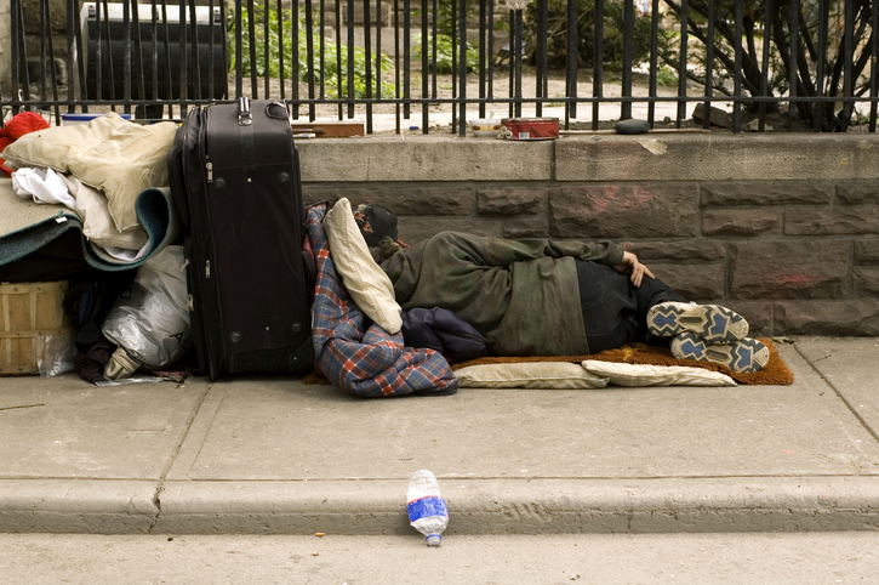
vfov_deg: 18.1
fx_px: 1830
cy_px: 292
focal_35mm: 75
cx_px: 440
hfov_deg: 27.0
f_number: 5.6
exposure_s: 1/60
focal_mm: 50
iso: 200
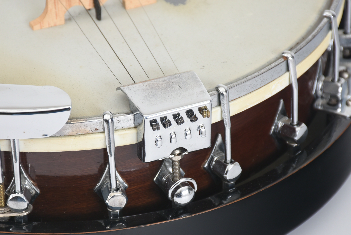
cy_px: 142
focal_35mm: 256
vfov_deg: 5.4
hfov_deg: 8.0
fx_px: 2498
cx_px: 159
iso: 200
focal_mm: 140
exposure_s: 1/160
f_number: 9
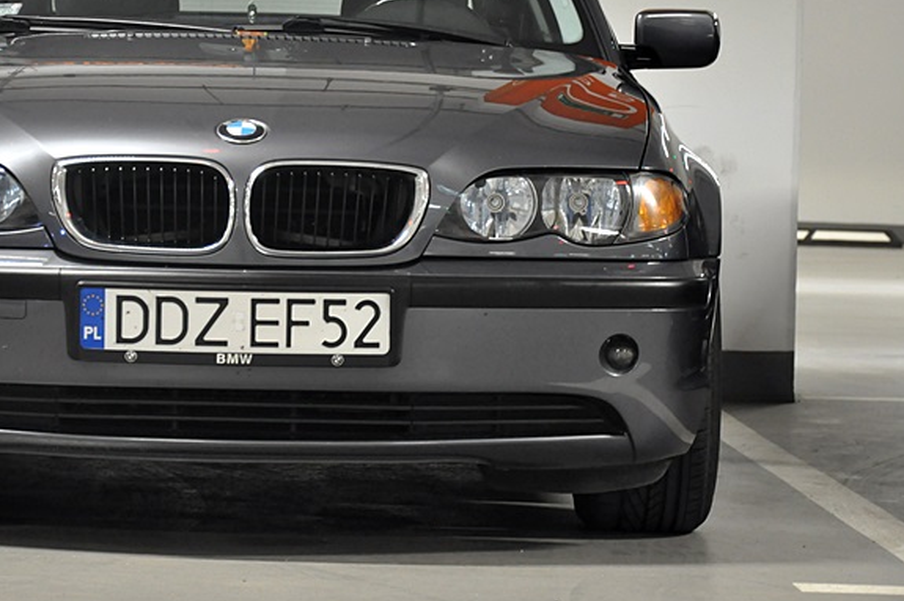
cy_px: 230
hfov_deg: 14.0
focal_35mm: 146
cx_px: 289
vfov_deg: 9.4
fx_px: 3662
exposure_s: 1/13
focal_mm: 70
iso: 1600
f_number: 5.3
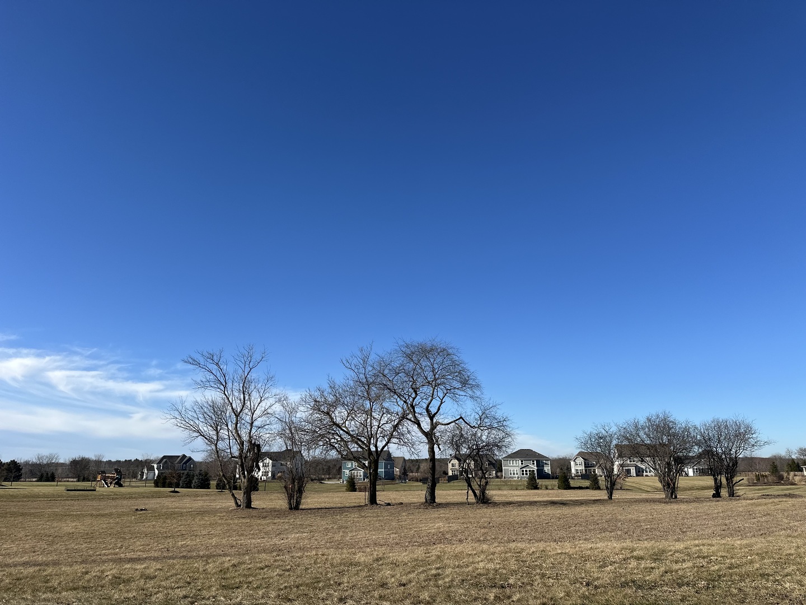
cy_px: 302
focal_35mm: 24
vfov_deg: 56.8
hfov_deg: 71.6
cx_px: 403
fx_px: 559
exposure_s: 1/5525
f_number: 1.78
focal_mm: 6.86
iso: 80
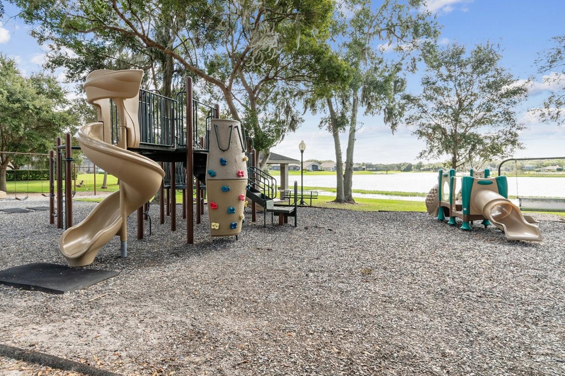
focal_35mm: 20
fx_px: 314
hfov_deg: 83.7
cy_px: 173
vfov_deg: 61.8
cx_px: 253
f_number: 7.1
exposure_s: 1/160
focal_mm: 12
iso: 100
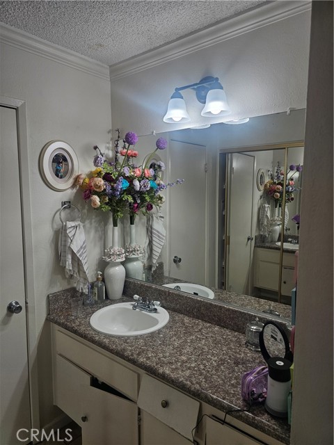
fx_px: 296
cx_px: 167
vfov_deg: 73.9
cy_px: 222
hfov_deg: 58.9
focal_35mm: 23
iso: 64
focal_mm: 6.3
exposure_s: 1/120
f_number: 1.7
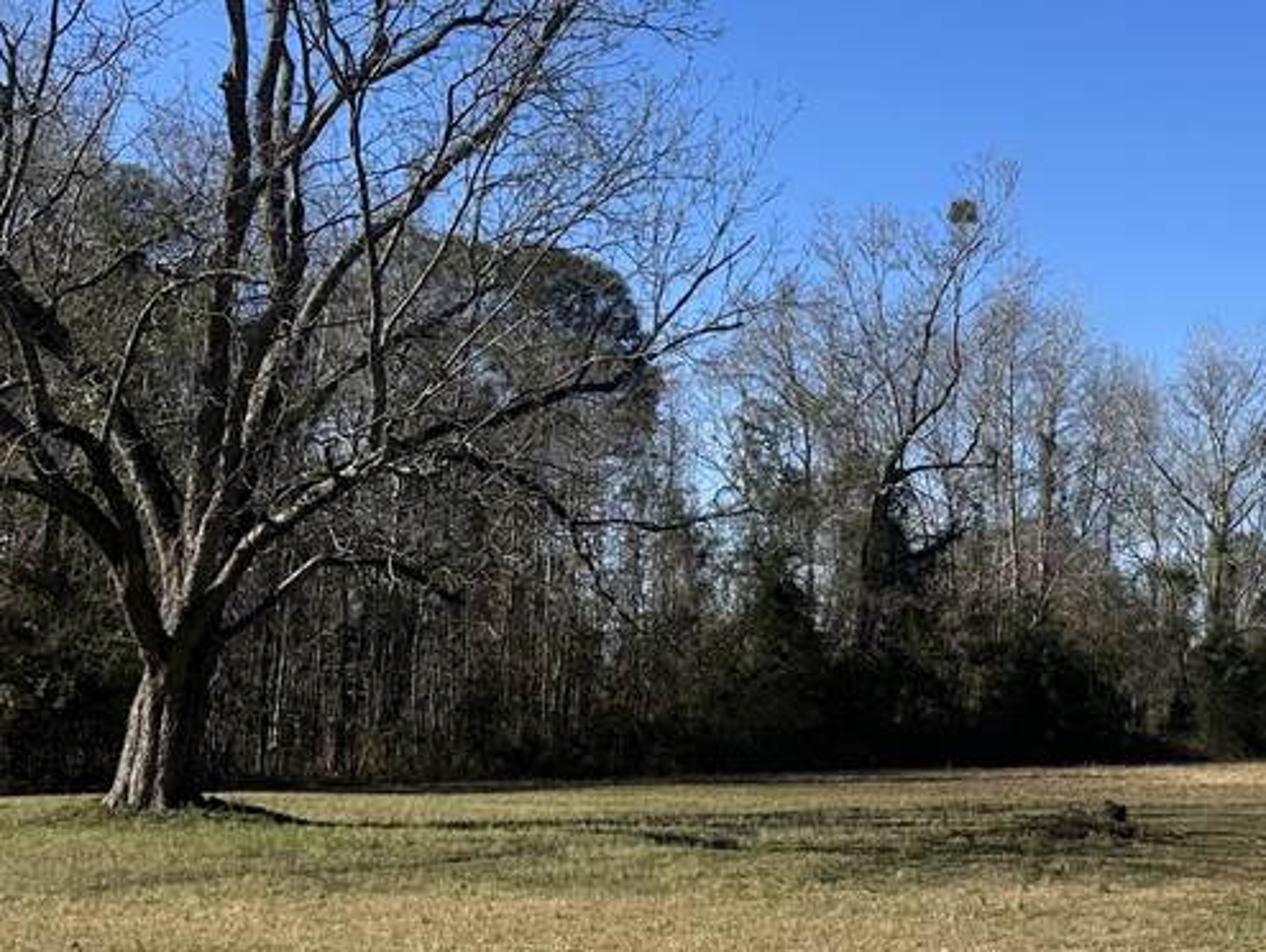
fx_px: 2269
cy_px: 530
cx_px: 1412
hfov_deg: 28.2
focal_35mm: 62
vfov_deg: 23.7
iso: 80
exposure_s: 1/4184
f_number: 1.78
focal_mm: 6.86
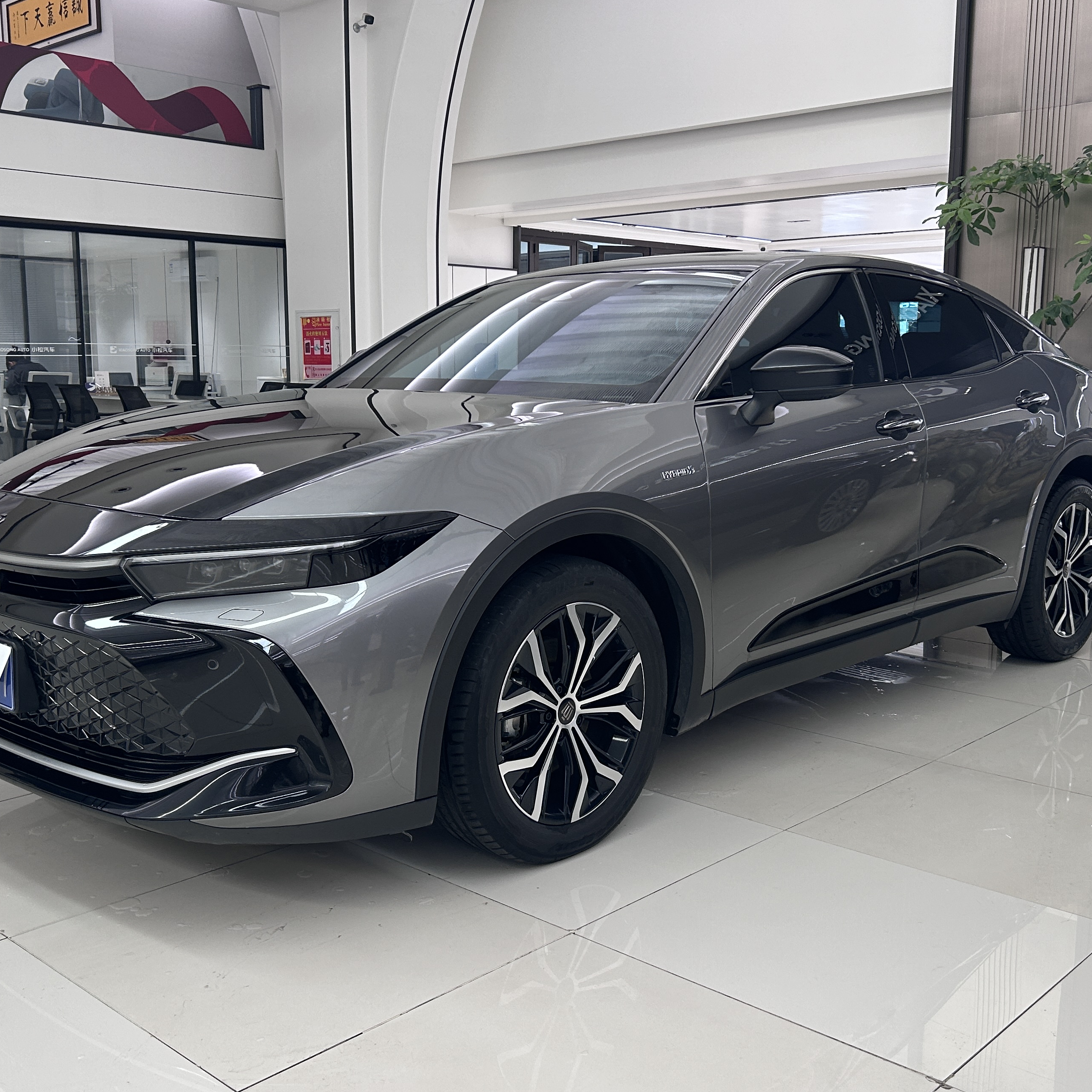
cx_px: 524
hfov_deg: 46.0
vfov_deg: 46.0
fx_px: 1285
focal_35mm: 36
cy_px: 543
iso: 100
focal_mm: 5.7
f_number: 1.5
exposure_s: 1/121
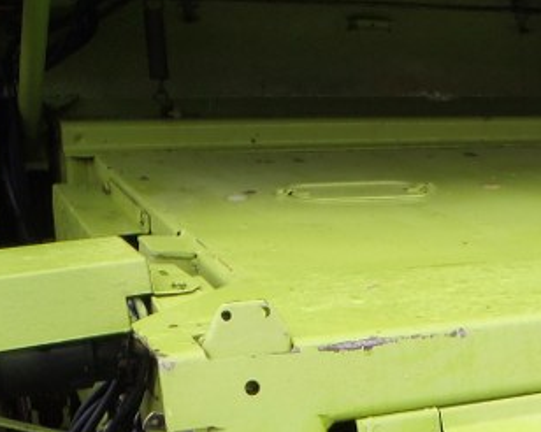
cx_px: 599
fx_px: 1136
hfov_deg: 24.9
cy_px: 356
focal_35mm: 71
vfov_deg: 21.2
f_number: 3.5
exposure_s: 1/60
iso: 100
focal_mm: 5
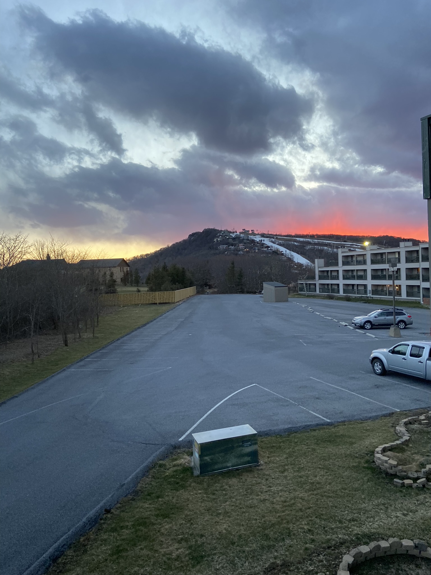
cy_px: 288
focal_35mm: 26
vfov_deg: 67.3
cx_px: 216
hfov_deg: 53.1
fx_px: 432
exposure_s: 1/101
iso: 125
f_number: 1.8
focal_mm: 4.25
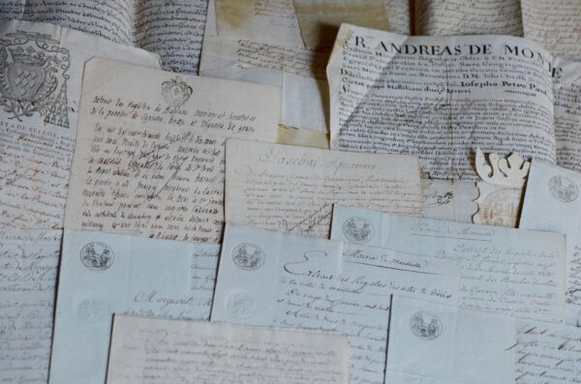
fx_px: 1449
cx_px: 290
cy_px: 192
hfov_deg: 22.7
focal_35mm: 90
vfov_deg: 15.1
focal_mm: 60
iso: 4000
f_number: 4
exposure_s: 1/250
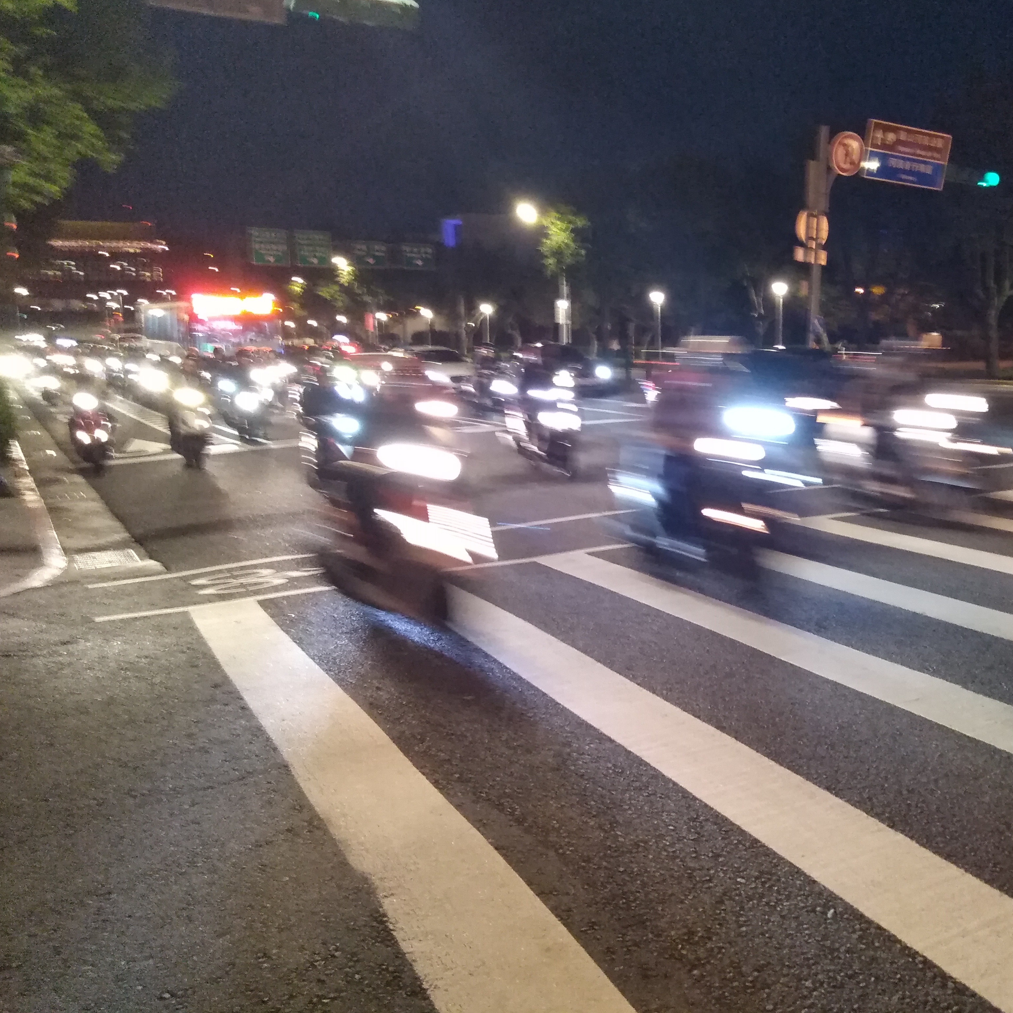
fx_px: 1026
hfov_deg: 51.7
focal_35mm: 31
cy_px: 504
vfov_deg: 52.5
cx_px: 658
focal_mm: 3.46
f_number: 2.2
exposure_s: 1/15
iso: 1005
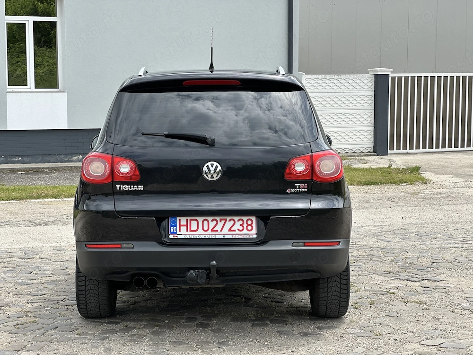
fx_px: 1052
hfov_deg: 25.3
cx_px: 236
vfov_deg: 19.1
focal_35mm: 77
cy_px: 178
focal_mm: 9
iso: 32
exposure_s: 1/445
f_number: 2.8
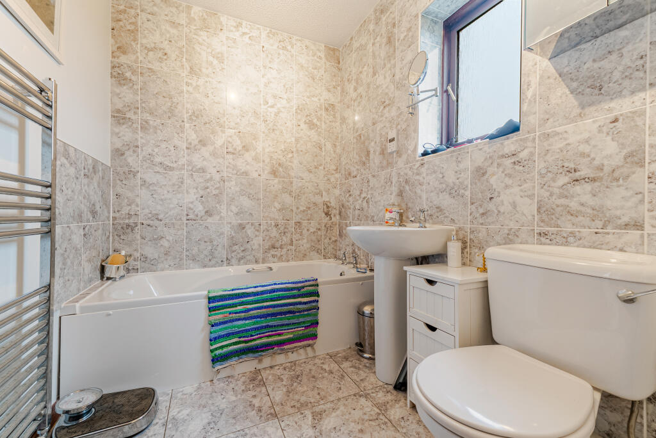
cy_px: 219
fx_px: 255
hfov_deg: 104.2
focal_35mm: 14
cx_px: 328
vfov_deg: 81.3
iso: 320
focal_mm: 14
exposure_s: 1/100
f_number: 8
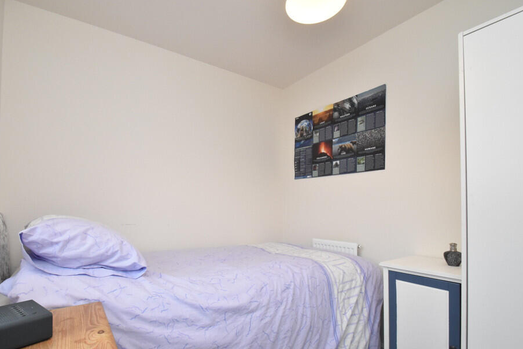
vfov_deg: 70.2
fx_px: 247
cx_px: 237
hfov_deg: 93.0
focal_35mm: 17
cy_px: 195
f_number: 9
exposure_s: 1/60
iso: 1600
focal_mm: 10
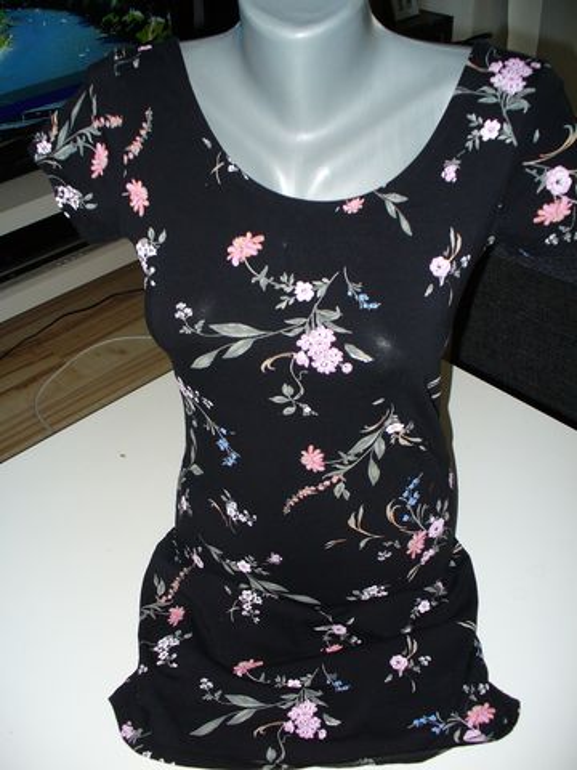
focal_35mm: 37
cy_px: 385
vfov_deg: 50.1
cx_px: 288
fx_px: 822
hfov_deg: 38.7
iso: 100
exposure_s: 1/30
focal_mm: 6.1
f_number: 2.8
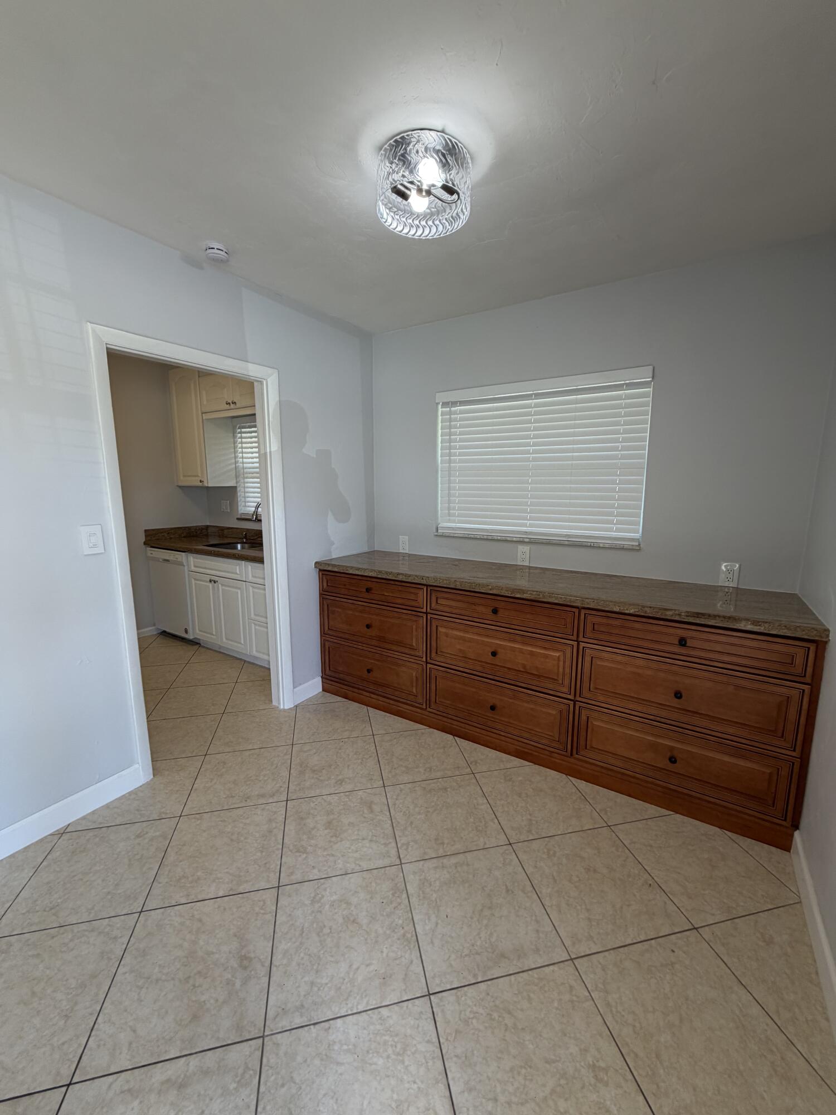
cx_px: 418
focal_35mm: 14
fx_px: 451
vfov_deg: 102.1
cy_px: 558
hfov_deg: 85.7
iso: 100
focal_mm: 2.22
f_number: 2.2
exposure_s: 1/120
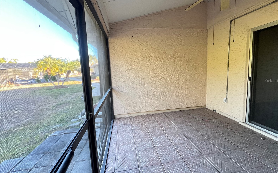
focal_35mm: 14
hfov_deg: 105.3
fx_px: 106
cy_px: 81
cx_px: 141
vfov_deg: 78.5
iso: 250
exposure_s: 1/99
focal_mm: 1.57
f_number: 1.8
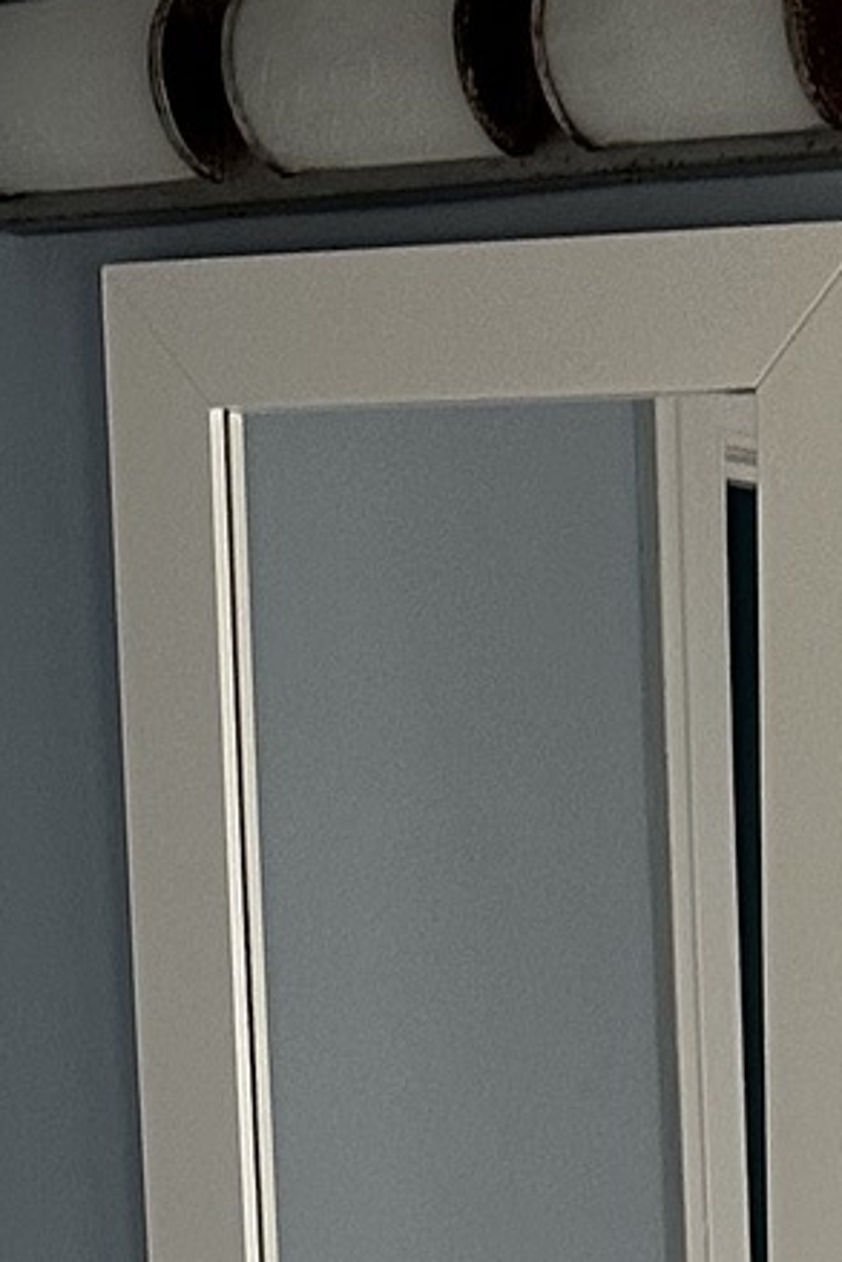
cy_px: 2492
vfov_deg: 13.5
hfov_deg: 10.0
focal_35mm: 131
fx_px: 4592
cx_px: 1394
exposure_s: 1/79
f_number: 1.78
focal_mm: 6.86
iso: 250
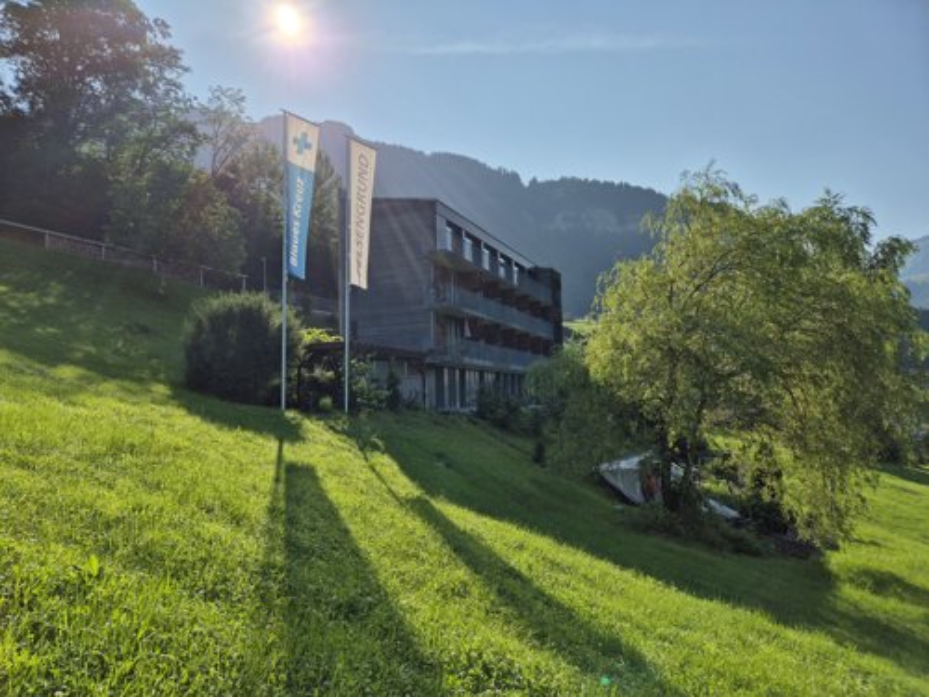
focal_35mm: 23
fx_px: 617
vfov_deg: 58.9
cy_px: 348
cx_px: 464
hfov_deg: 73.9
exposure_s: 1/4080
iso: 25
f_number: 1.8
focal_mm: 5.4
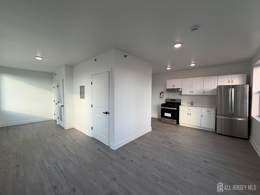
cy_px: 98
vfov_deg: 85.7
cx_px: 130
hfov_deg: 102.1
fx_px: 105
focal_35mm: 14
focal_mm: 2.22
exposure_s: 1/120
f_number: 2.2
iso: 40
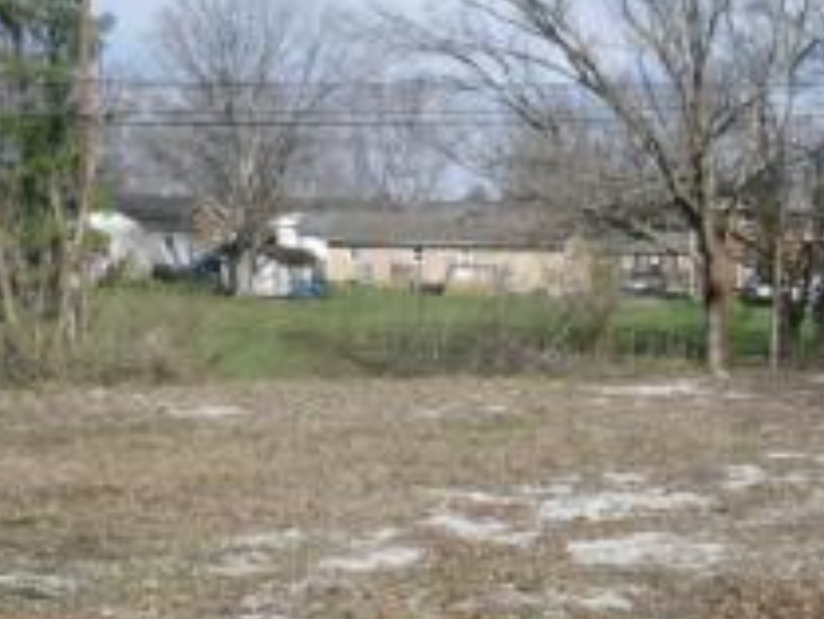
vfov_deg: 21.3
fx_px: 1643
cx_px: 666
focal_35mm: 69
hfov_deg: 27.6
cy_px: 319
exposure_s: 1/160
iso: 80
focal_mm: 6.3
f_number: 7.8
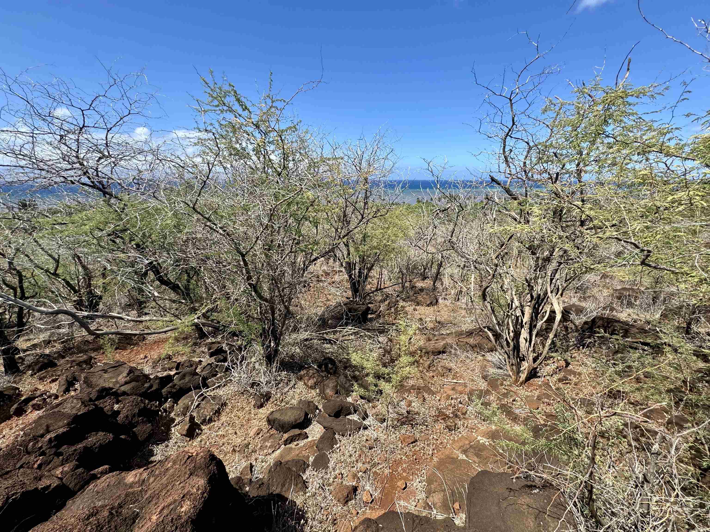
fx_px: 287
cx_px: 355
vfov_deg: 85.7
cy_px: 266
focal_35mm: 14
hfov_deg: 102.1
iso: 50
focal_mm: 2.22
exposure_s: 1/1256
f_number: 2.2
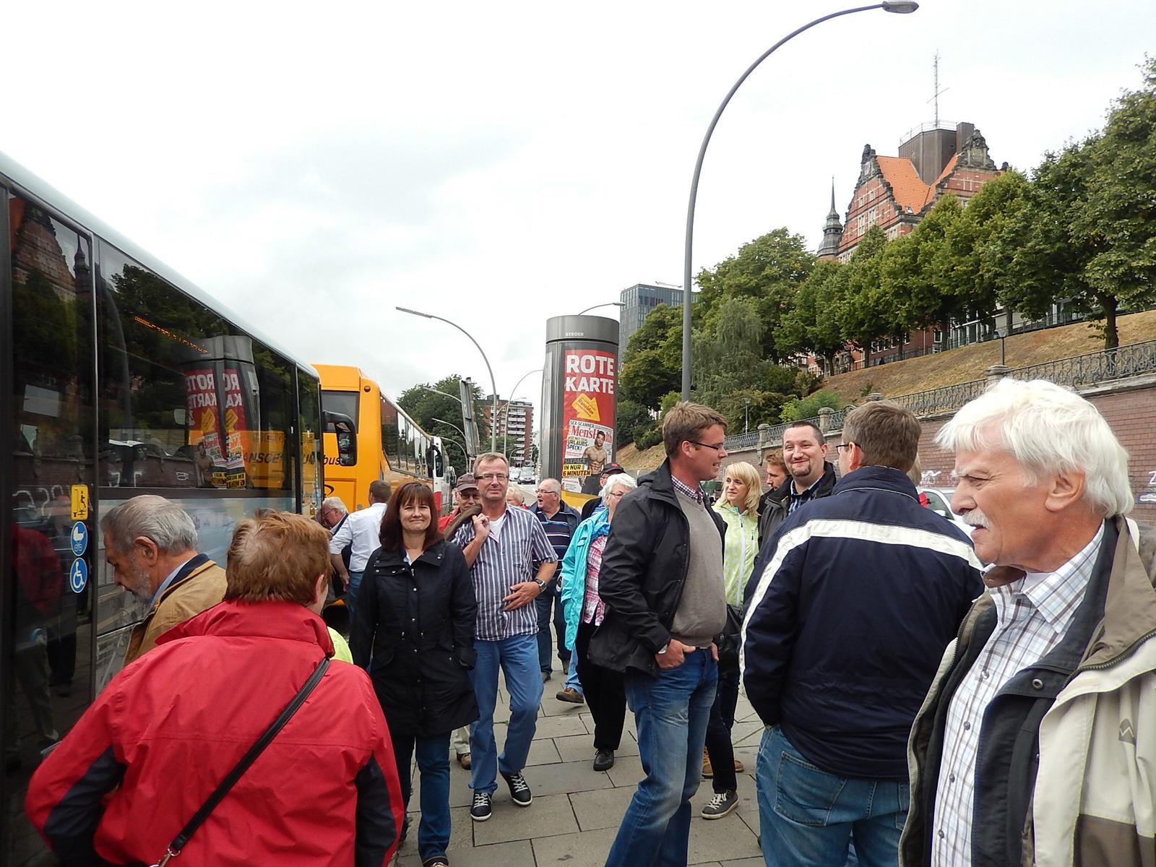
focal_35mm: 25
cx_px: 578
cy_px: 434
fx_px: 835
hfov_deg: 69.4
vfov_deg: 54.9
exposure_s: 1/250
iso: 160
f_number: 3.4
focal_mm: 4.5
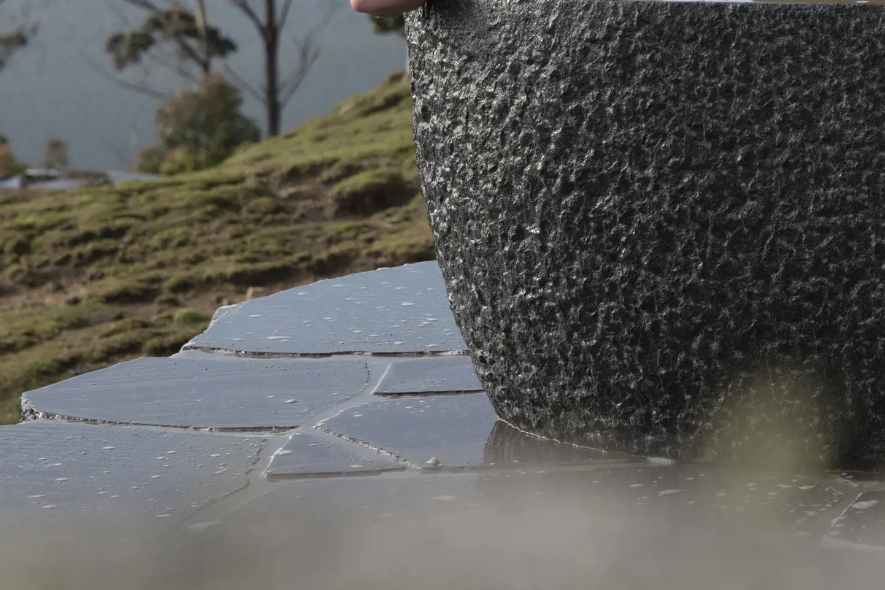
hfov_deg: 16.0
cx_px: 772
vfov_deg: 10.6
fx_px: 3123
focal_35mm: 127
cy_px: -85
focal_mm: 55
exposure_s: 1/800
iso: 200
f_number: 6.3
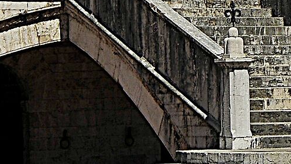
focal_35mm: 237
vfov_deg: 5.1
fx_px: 1825
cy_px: 30
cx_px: 178
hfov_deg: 9.1
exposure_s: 1/2000
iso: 200
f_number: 8
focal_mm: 31
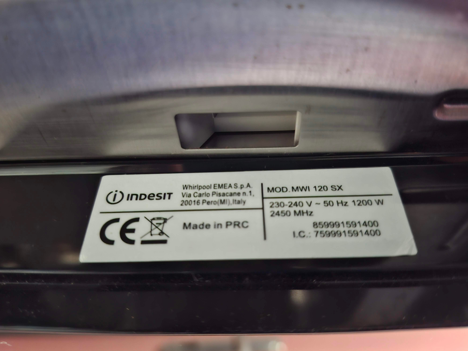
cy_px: 176
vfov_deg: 58.9
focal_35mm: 23
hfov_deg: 73.9
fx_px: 311
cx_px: 234
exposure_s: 1/14
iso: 1250
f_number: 1.8
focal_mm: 5.54
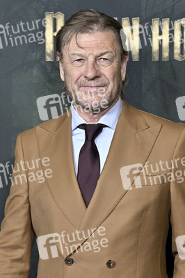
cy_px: 139
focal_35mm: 91
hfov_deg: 15.0
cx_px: 92
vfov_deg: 22.4
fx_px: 703
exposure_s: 1/320
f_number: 6.3
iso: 1600
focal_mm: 91
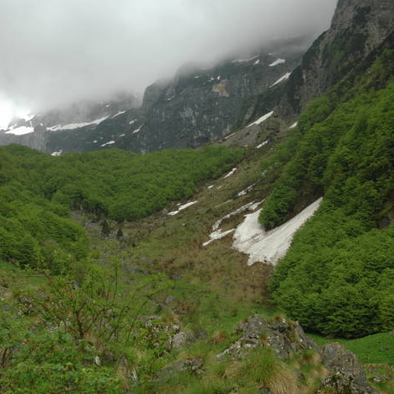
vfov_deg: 36.1
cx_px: 152
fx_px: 605
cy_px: 194
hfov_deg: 35.9
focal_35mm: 47
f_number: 5.6
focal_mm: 24
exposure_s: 1/125
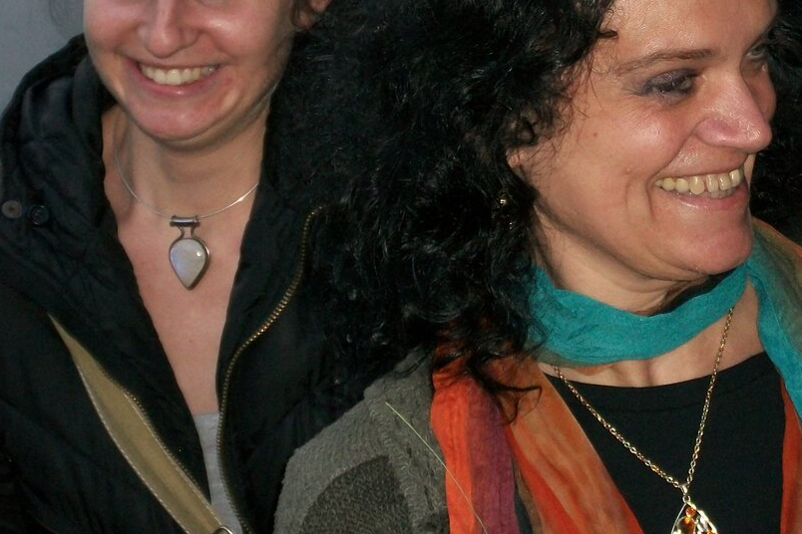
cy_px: 121
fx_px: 3319
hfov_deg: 13.7
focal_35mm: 149
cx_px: 585
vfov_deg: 9.2
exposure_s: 1/125
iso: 240
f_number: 5.2
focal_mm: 17.1
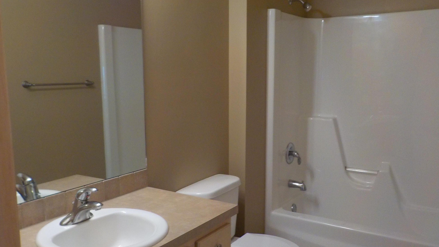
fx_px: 384
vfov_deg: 35.6
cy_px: 133
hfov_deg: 59.5
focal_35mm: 33
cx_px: 221
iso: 280
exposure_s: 1/30
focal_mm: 4.1
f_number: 3.3
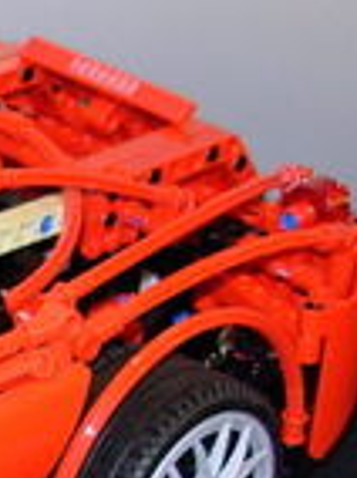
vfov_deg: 11.9
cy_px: 623
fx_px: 2221
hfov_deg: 8.4
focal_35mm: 161
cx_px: -509
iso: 50
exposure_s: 1/32
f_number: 2.9
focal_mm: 6.3
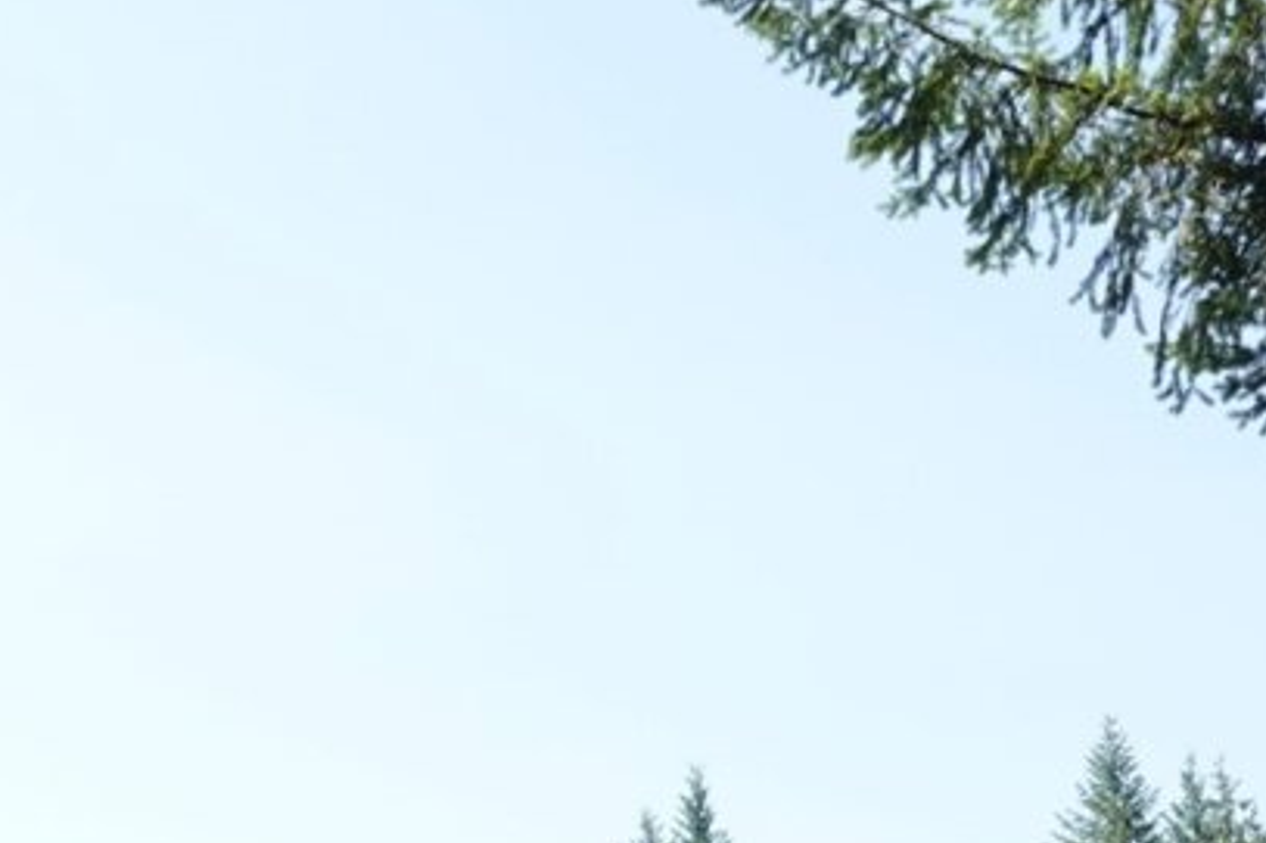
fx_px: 3023
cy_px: 1342
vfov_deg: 14.6
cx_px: 569
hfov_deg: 23.6
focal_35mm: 86
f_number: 5.6
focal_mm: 9.3
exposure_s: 1/160
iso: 100
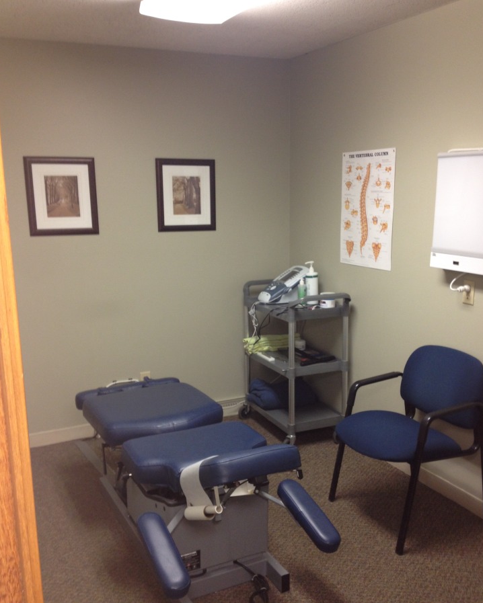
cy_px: 333
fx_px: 697
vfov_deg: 46.8
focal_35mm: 39
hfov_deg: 38.2
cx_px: 248
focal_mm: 4.28
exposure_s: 1/20
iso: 80
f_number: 2.4
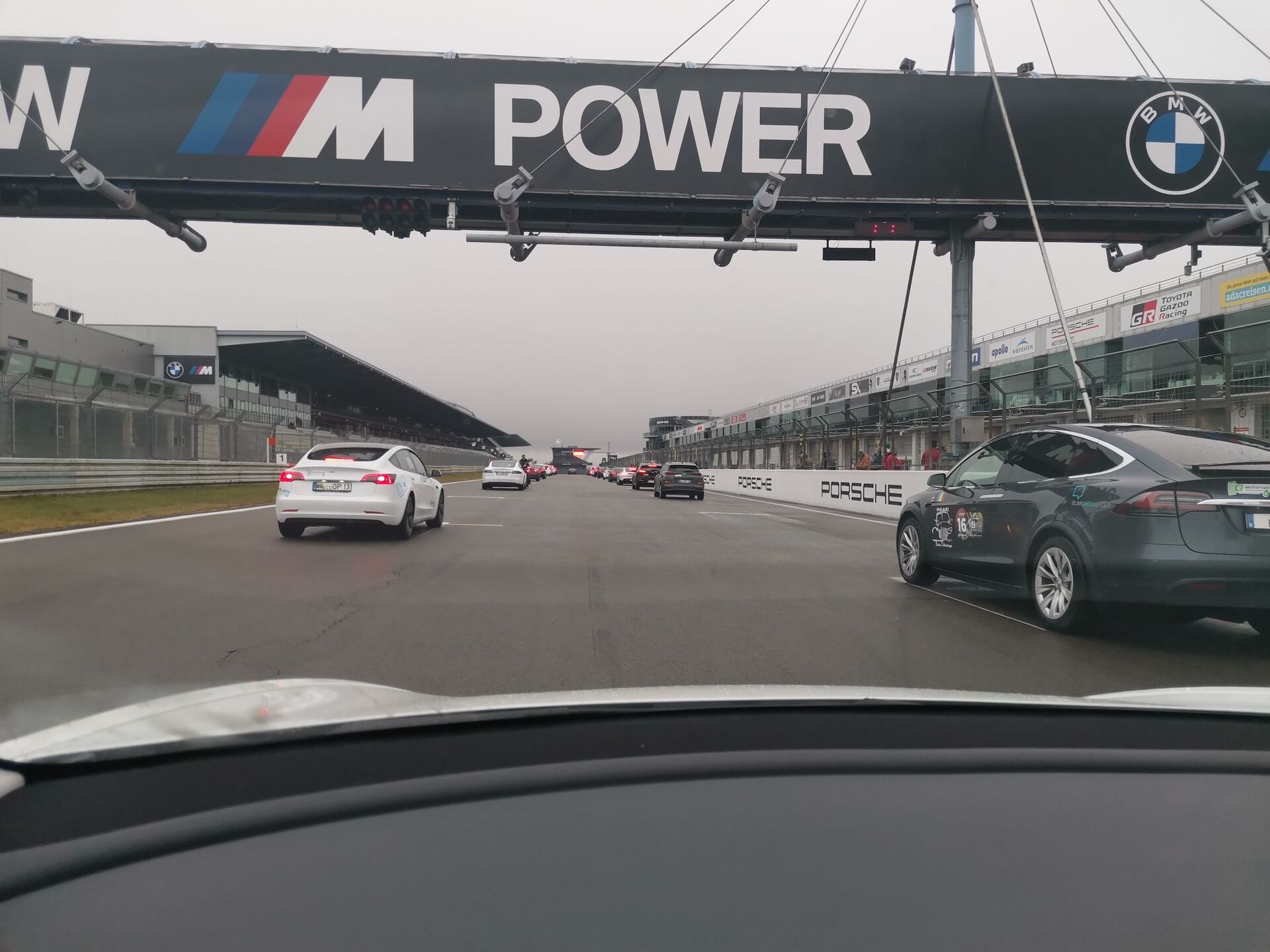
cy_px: 476
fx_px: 954
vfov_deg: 53.1
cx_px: 635
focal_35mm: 26
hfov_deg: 67.3
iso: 50
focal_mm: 4.75
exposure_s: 1/103
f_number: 1.8
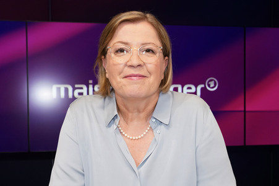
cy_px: 93
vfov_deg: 37.8
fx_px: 271
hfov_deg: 54.5
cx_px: 140
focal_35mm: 35
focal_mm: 35
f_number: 5.6
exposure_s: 1/125
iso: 2000
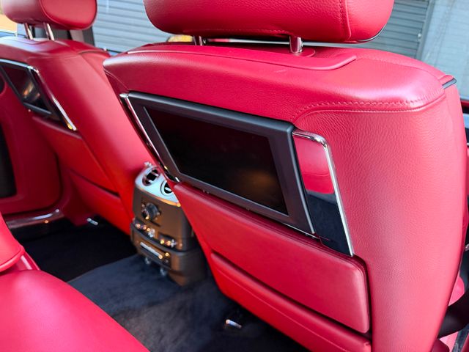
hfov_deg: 71.6
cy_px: 176
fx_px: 325
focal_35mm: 24
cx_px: 234
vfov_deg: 56.8
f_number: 1.78
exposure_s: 1/60
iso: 500
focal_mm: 6.76
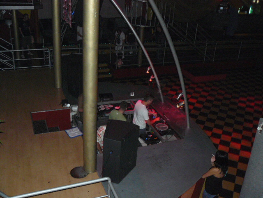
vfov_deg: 39.7
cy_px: 99
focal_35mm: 36
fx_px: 274
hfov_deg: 51.4
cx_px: 132
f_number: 2.8
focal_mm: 6
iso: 400
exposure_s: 1/30
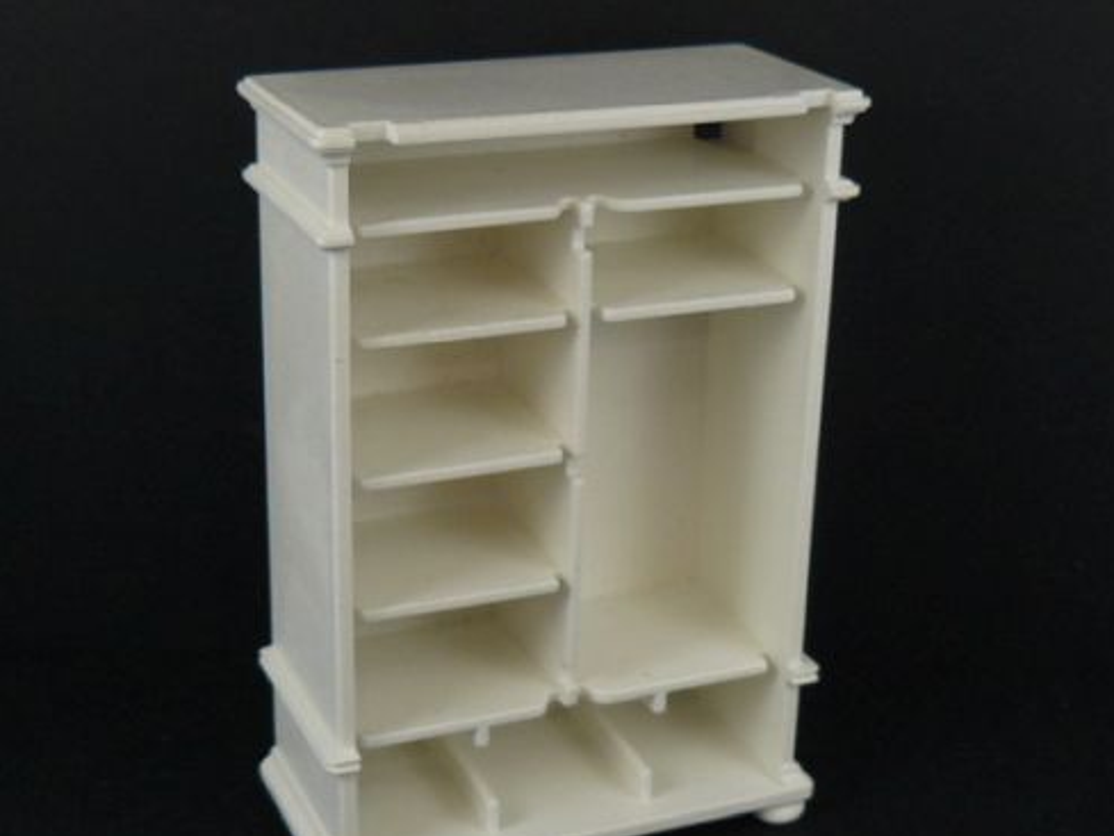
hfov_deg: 30.7
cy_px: 464
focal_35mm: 63
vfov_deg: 23.3
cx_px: 515
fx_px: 2028
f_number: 2.8
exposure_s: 1/30
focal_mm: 6.2
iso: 100
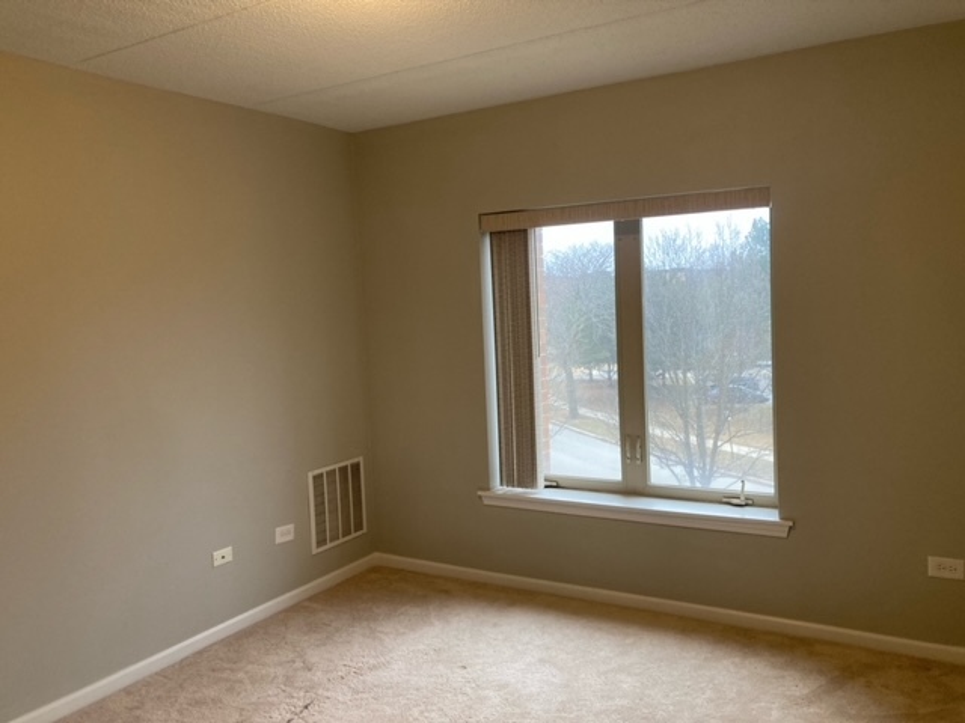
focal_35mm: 28
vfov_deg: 49.7
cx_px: 482
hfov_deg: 63.4
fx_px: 781
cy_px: 362
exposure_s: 1/60
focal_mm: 3.99
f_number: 1.8
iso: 64
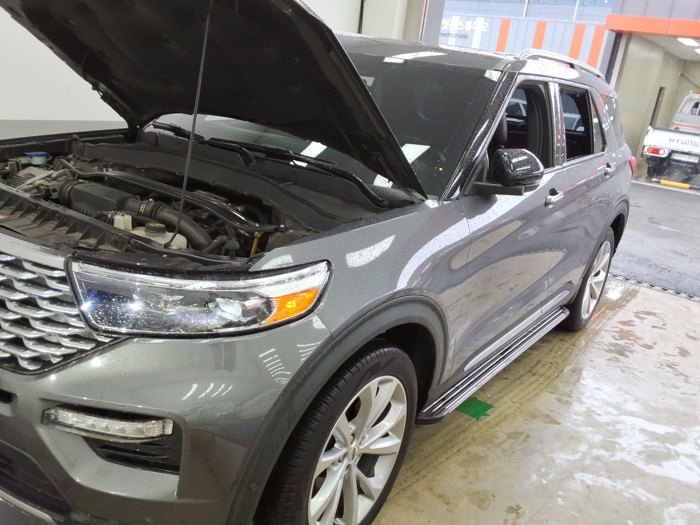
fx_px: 627
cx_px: 346
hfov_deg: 58.3
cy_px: 285
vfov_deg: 45.4
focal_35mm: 31
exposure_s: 1/120
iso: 51
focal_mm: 2.91
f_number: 1.9
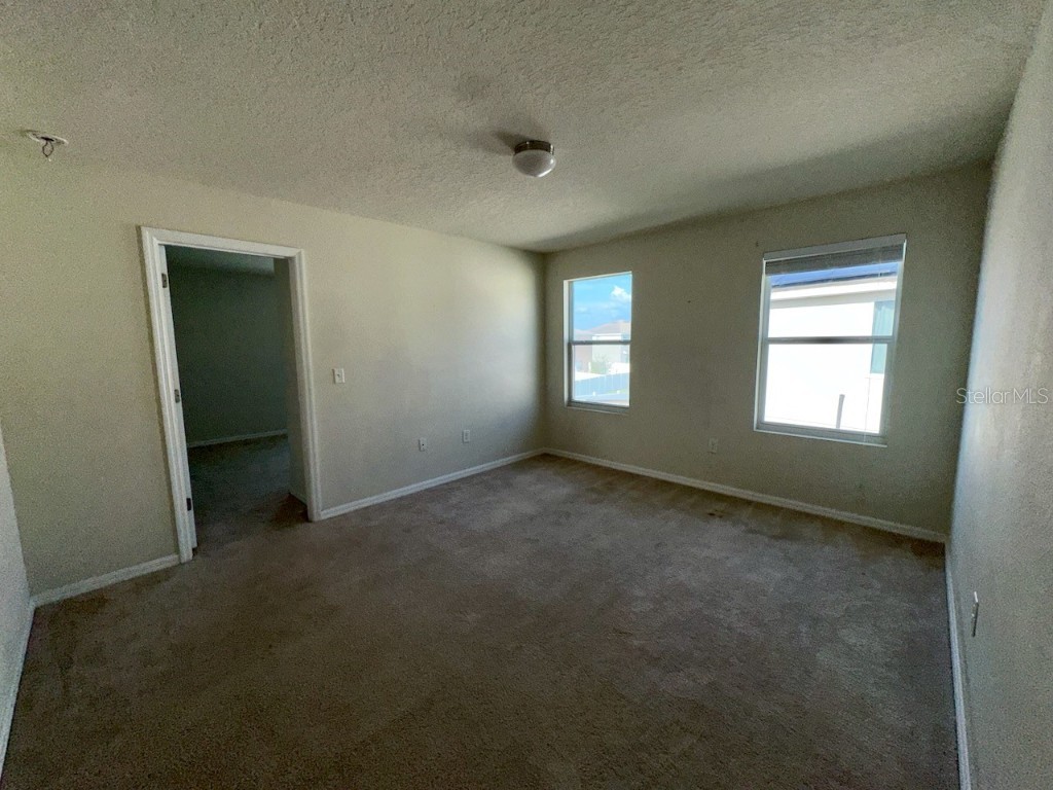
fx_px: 426
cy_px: 395
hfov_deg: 102.1
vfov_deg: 85.7
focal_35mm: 14
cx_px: 526
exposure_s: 1/725
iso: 32
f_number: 2.2
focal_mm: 2.22
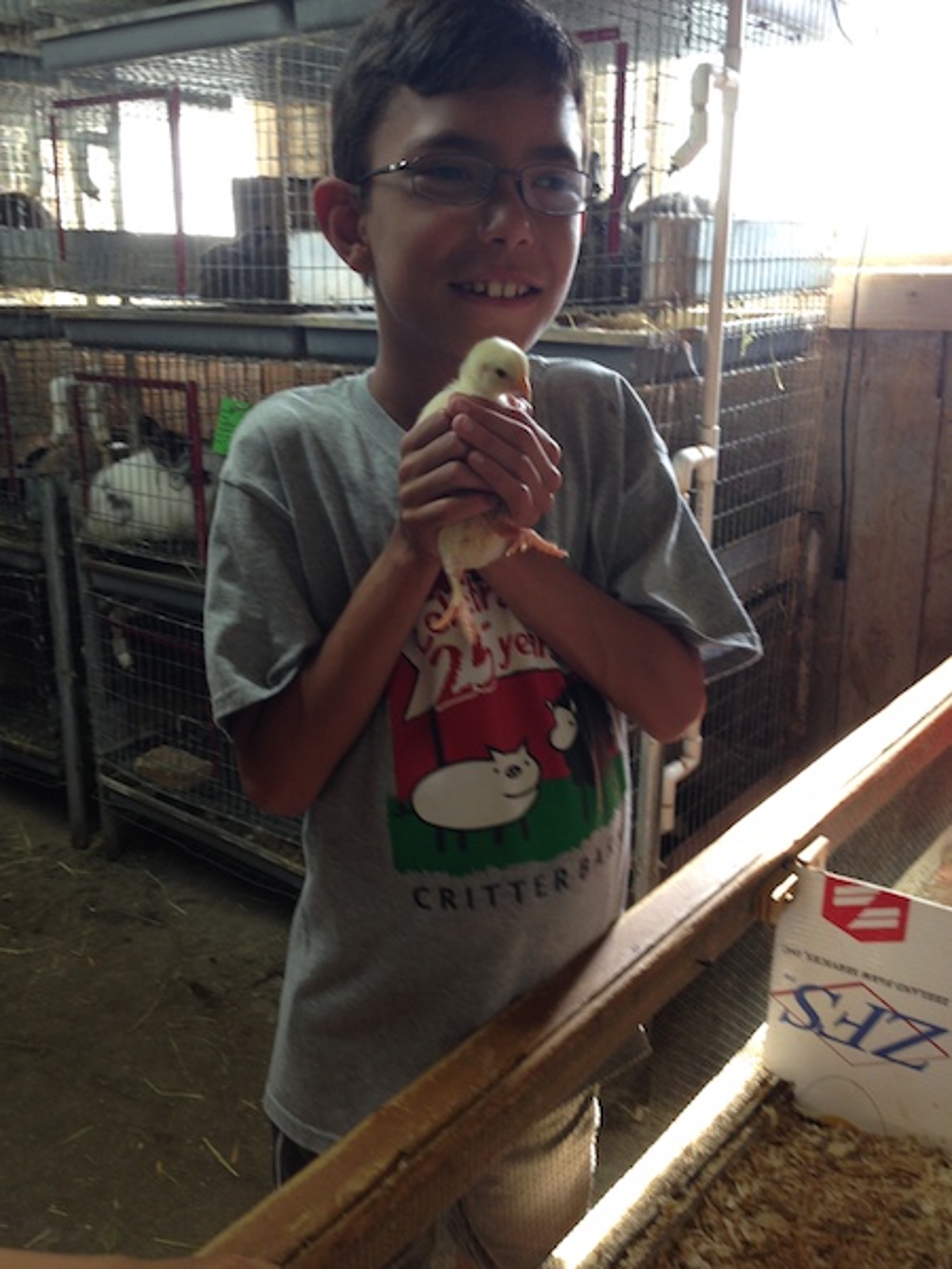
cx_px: 476
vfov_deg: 55.4
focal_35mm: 33
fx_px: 1210
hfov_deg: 42.9
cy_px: 634
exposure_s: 1/20
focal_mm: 4.12
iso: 50
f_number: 2.4
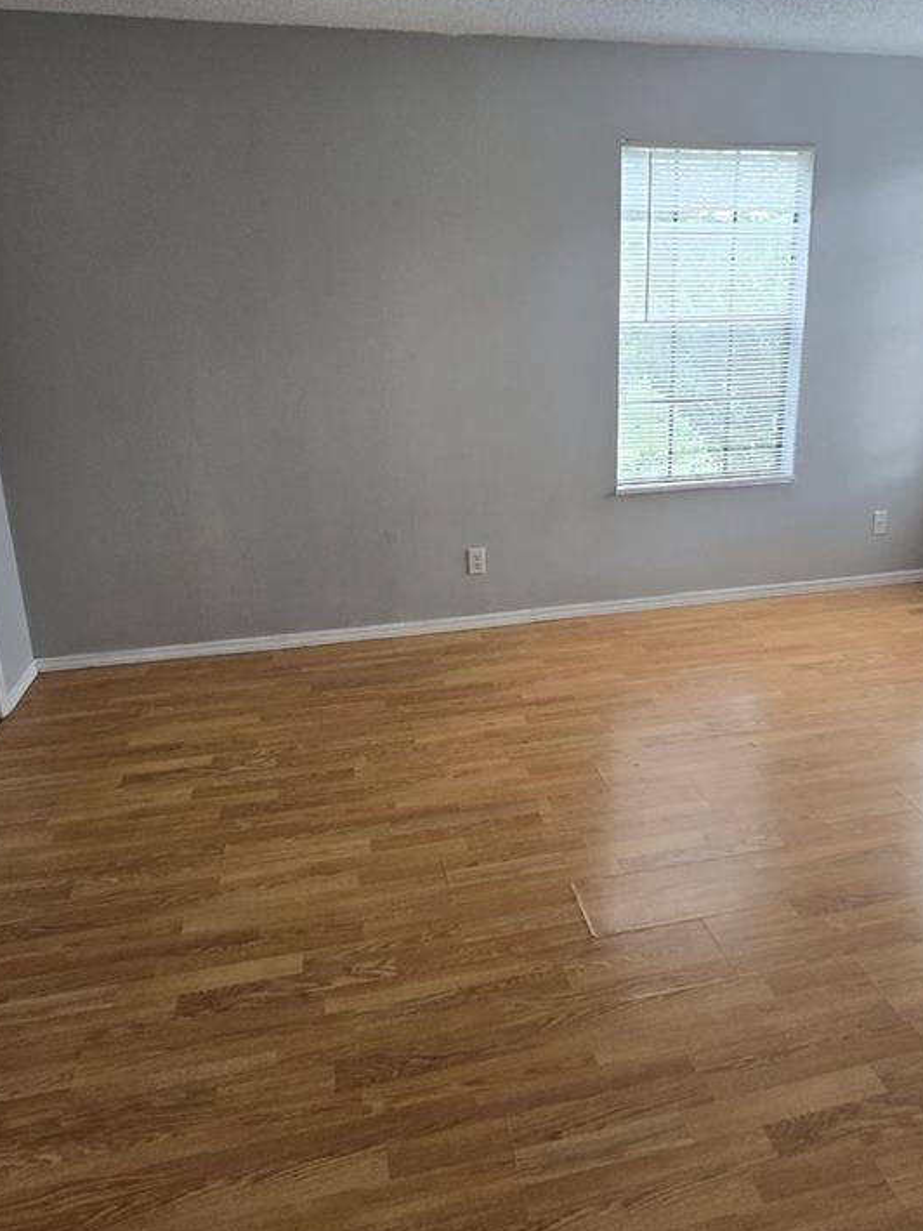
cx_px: 507
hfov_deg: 61.0
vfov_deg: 75.8
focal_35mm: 22
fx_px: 782
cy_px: 516
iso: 100
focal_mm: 2.2
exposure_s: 1/60
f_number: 2.2
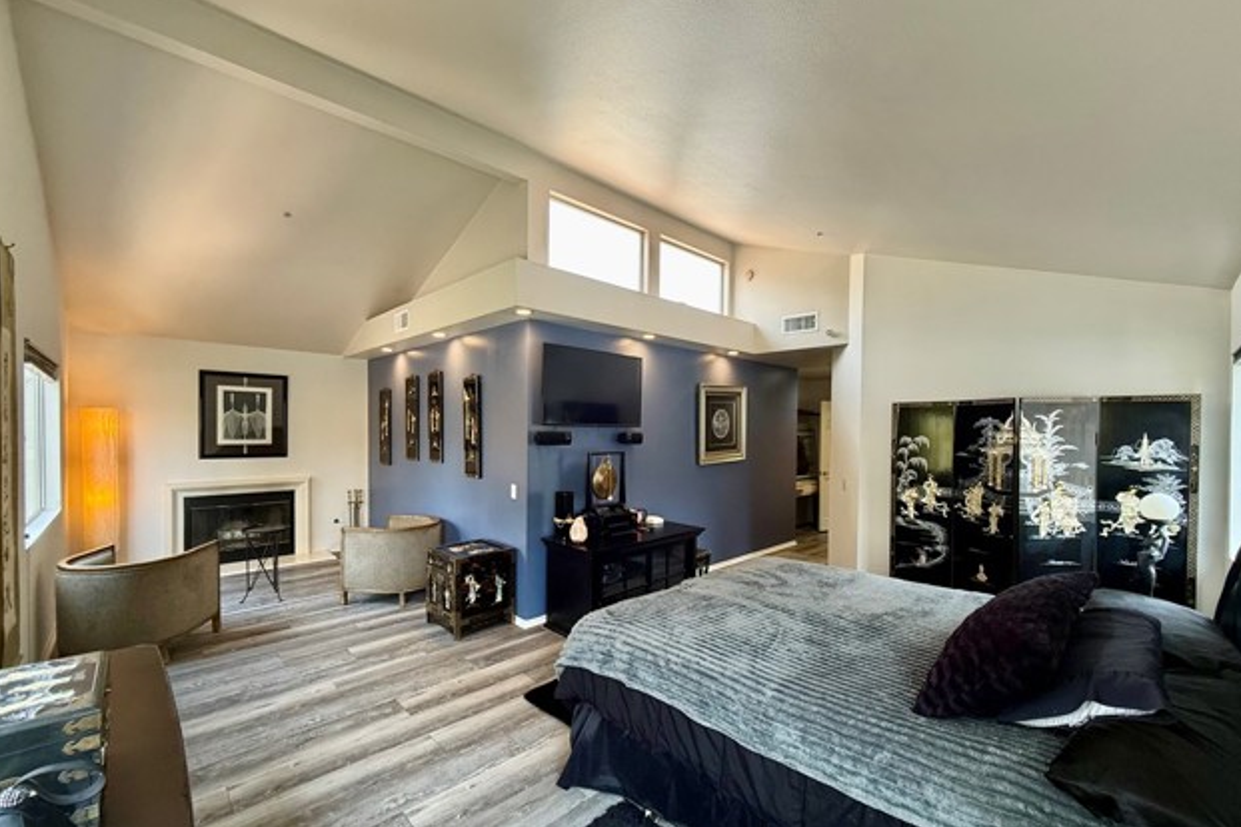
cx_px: 616
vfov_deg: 77.3
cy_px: 435
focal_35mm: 15
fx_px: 517
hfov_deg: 100.4
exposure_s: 1/99
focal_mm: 2.22
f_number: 2.2
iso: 160
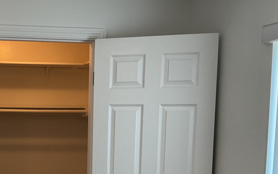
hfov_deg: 33.2
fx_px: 447
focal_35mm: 59
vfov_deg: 21.4
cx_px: 44
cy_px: 167
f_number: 1.8
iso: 64
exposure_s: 1/60
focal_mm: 3
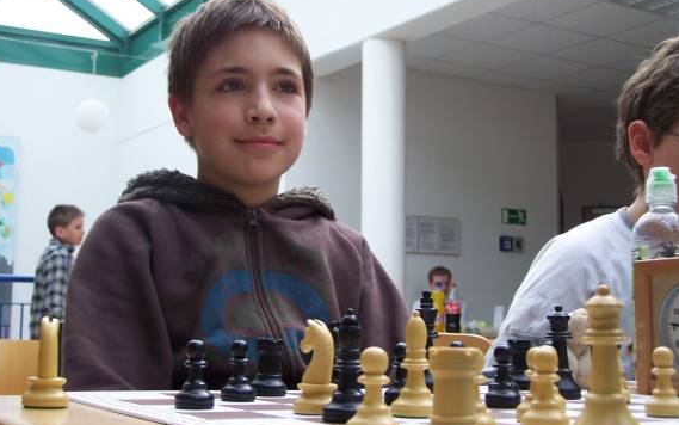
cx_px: 325
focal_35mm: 57
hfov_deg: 35.7
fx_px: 1055
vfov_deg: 22.8
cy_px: 195
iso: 64
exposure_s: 1/100
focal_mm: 8.5
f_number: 3
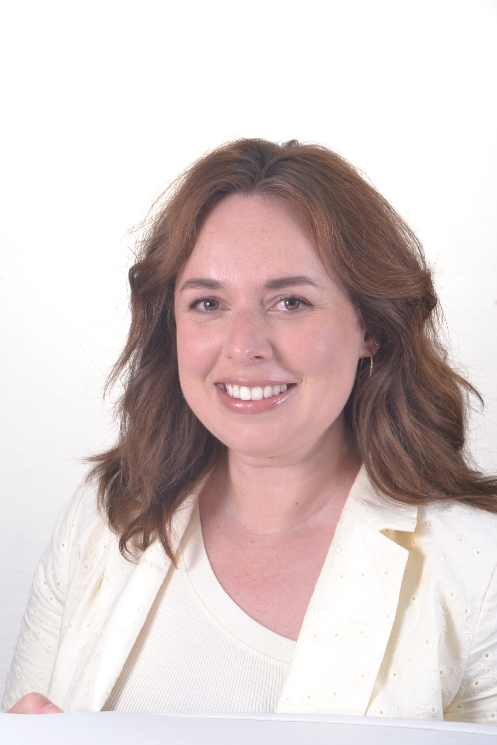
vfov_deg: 17.1
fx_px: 2484
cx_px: 248
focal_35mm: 120
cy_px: 372
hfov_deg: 11.4
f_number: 9
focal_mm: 80
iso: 400
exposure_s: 1/125
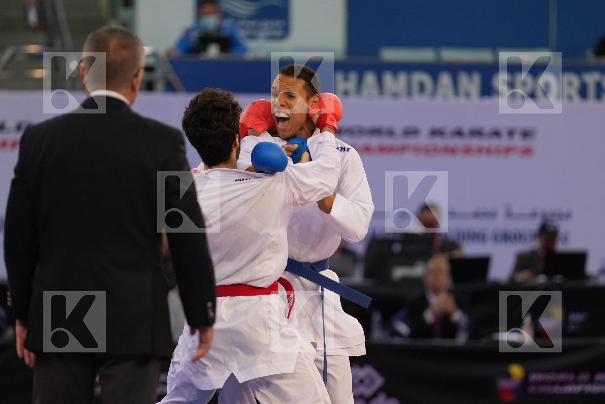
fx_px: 5041
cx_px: 302
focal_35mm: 300
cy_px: 202
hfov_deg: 6.9
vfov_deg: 4.6
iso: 1600
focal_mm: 200
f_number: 2.8
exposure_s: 1/1000
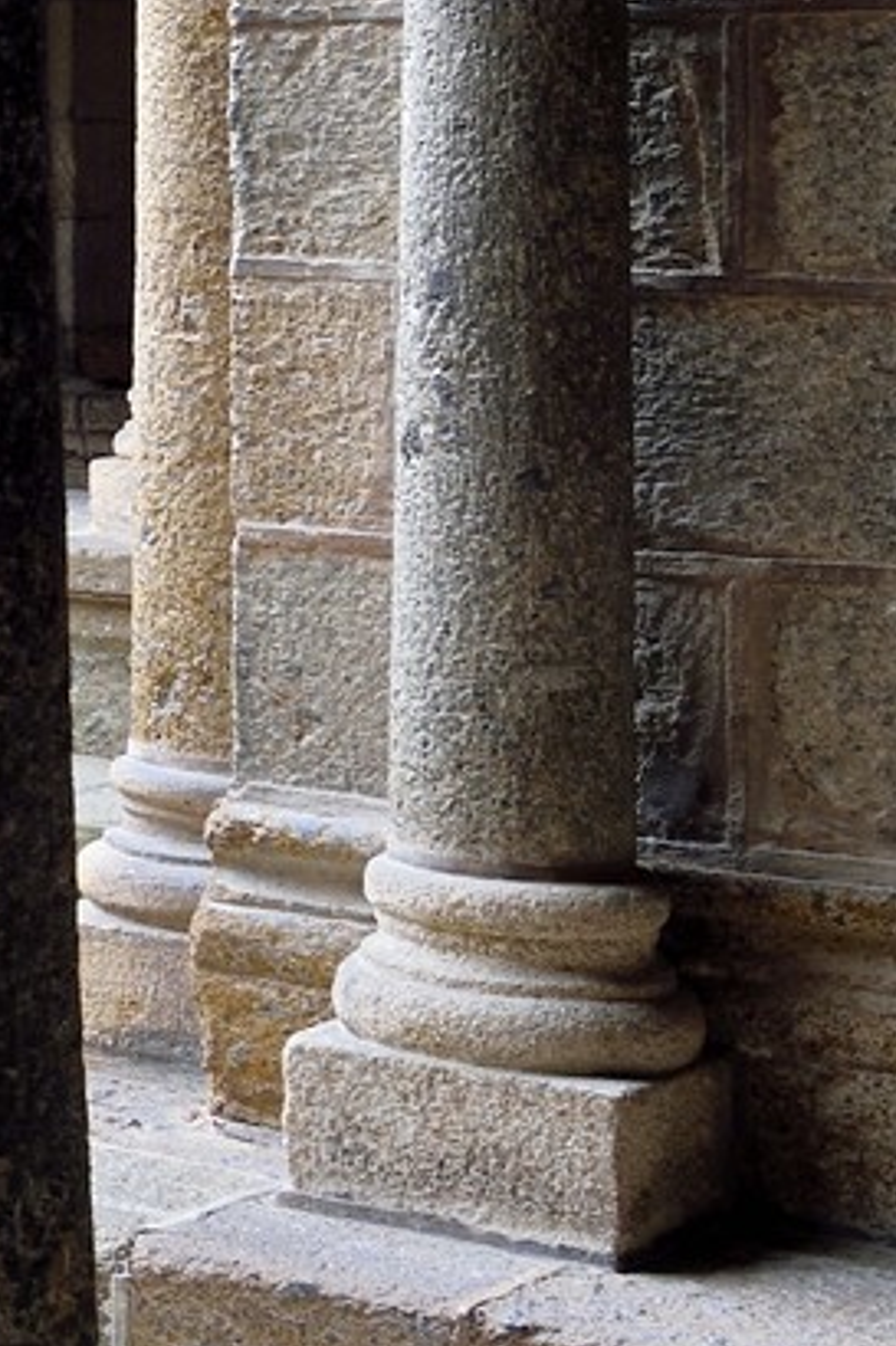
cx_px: -1566
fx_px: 4521
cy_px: 33
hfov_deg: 9.5
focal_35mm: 121
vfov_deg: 16.6
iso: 400
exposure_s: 1/25
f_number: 13
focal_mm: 31
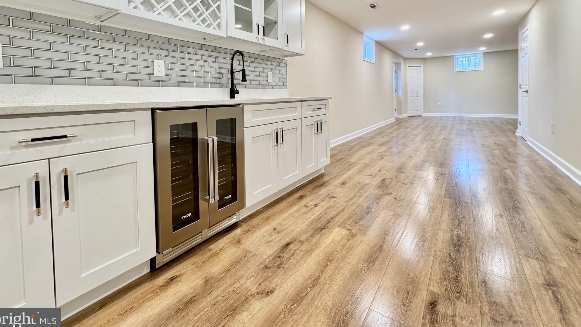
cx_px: 292
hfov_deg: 99.4
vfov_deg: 64.9
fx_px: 246
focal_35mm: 16
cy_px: 103
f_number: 2.2
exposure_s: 1/60
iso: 400
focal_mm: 2.22
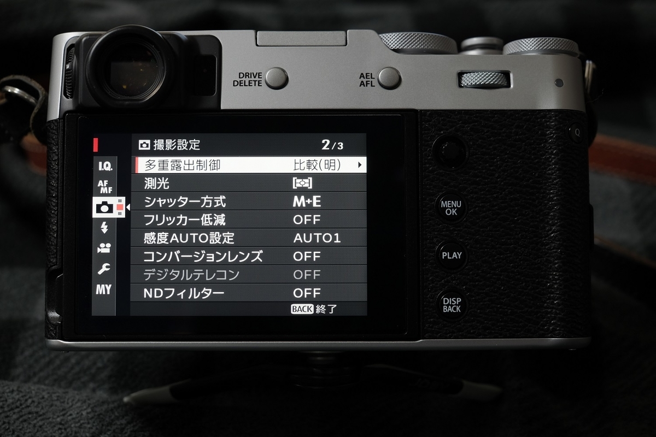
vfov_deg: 25.5
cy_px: 218
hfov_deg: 37.5
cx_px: 328
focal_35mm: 53
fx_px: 966
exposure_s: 1/5
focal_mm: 35
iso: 400
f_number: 5.6
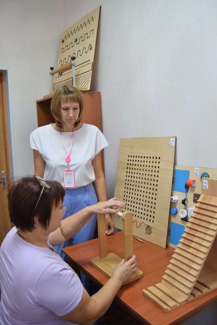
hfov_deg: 45.7
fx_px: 257
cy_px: 162
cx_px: 108
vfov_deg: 64.5
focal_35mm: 28
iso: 450
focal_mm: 19
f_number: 4
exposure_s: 1/60
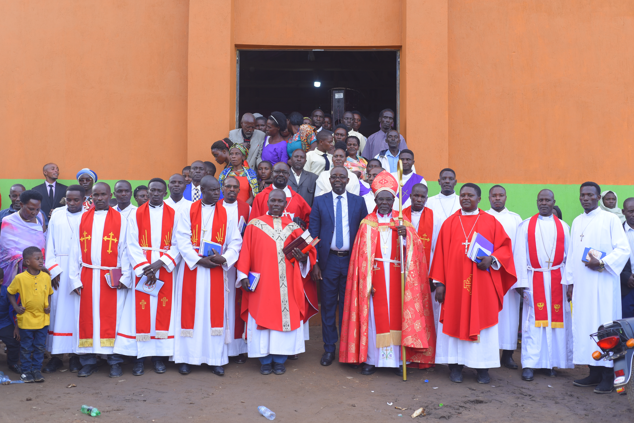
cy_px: 212
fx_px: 881
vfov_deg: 27.0
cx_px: 317
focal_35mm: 50
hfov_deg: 39.6
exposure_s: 1/200
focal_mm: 50
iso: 200
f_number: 3.5
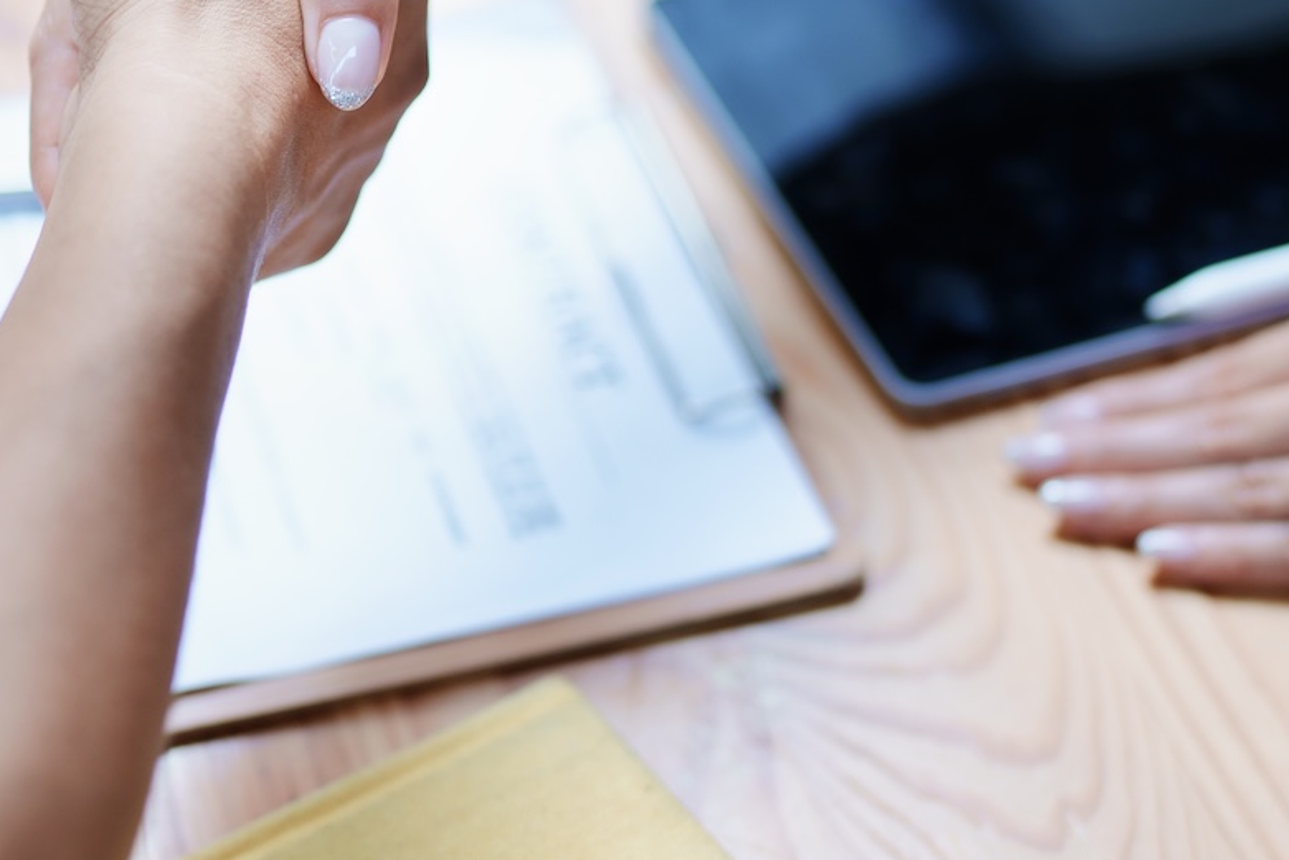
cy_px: 73
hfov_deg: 23.5
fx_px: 3080
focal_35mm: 86
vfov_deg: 15.7
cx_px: 385
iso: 160
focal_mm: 35
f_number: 1.4
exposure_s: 1/250
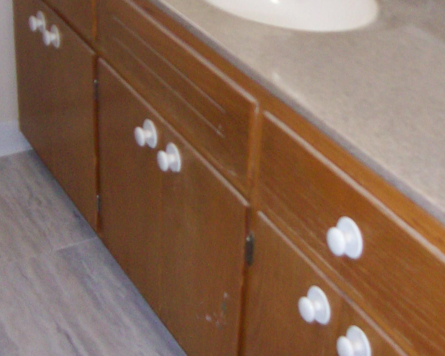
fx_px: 949
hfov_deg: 26.4
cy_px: 34
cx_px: 232
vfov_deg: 20.8
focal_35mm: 72
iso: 140
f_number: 2.7
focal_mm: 6
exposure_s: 1/64
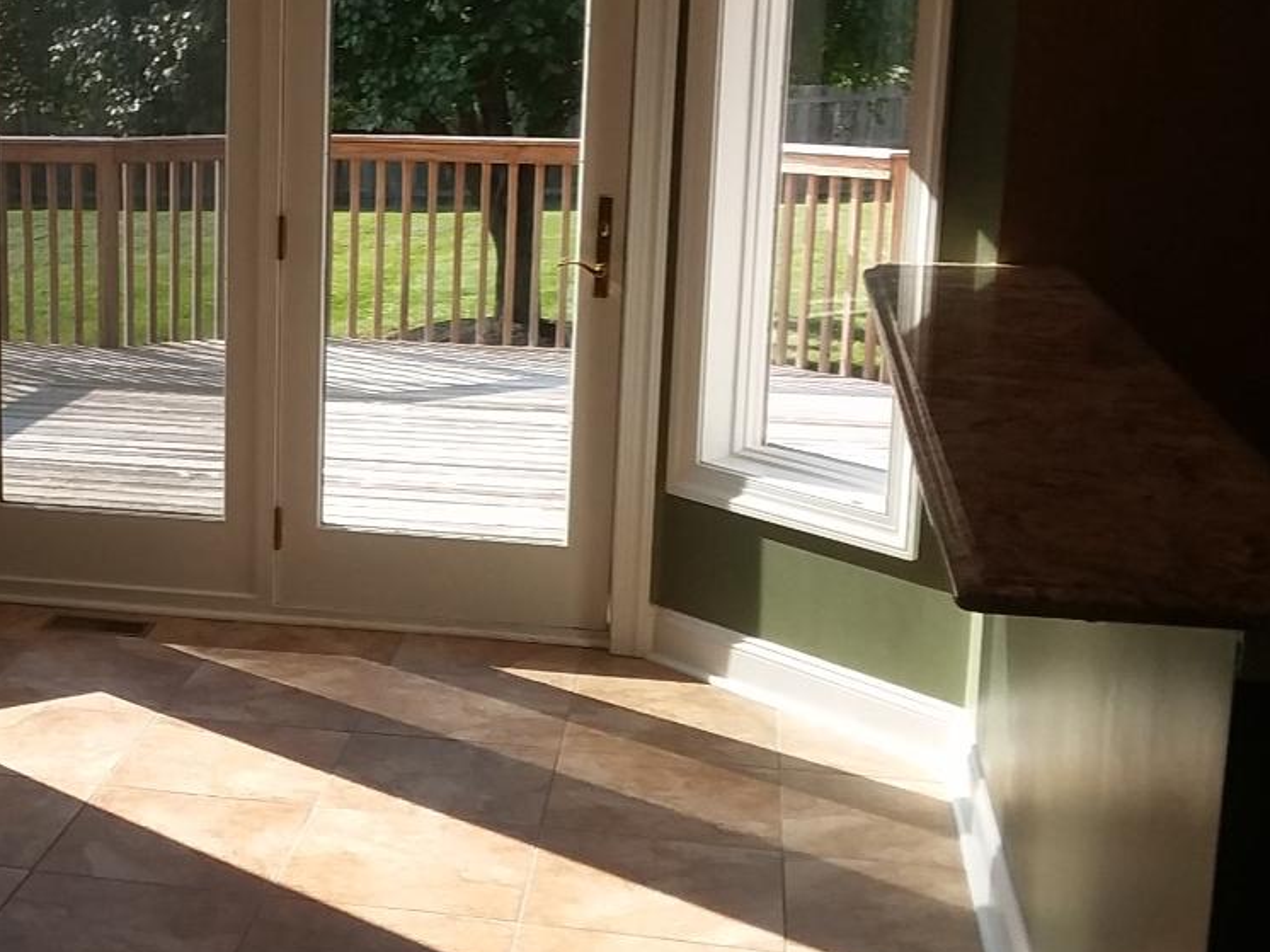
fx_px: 2054
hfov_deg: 32.8
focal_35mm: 56
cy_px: 421
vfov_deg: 26.1
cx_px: 157
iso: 40
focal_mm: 2.47
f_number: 1.9
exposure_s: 1/323
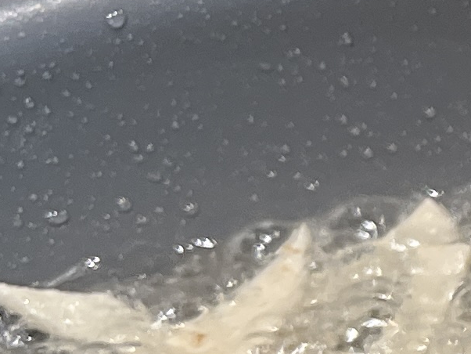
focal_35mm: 174
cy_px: 652
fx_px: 2368
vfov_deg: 8.2
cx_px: 1162
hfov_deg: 9.9
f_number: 1.6
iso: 100
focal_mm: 5.1
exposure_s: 1/120
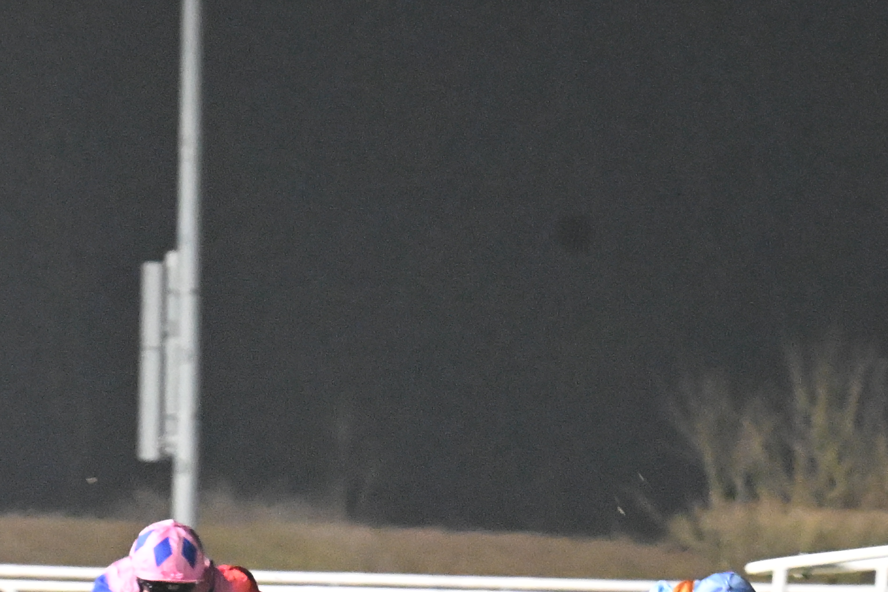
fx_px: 32804
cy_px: 372
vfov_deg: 1.0
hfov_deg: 1.6
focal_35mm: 1330
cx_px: 429
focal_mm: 300
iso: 10000
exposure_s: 1/125
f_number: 8
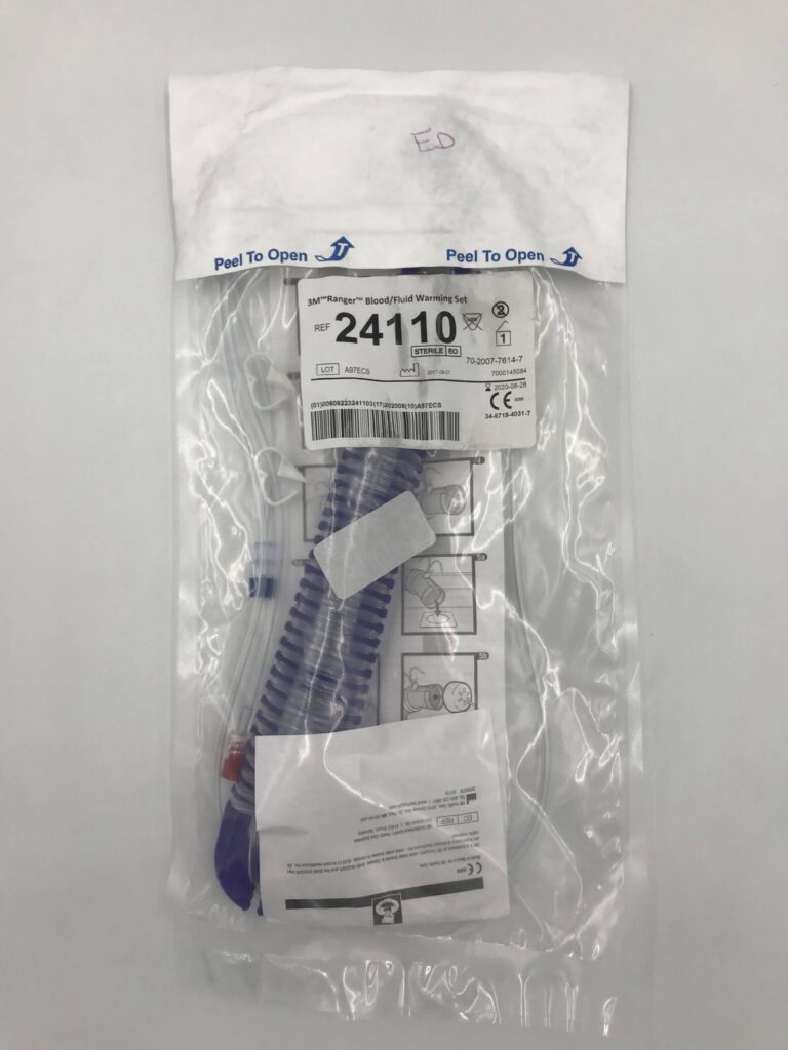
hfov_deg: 49.7
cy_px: 525
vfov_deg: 63.4
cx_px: 394
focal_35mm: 28
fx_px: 850
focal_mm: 3.99
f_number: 1.8
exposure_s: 1/322
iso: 20
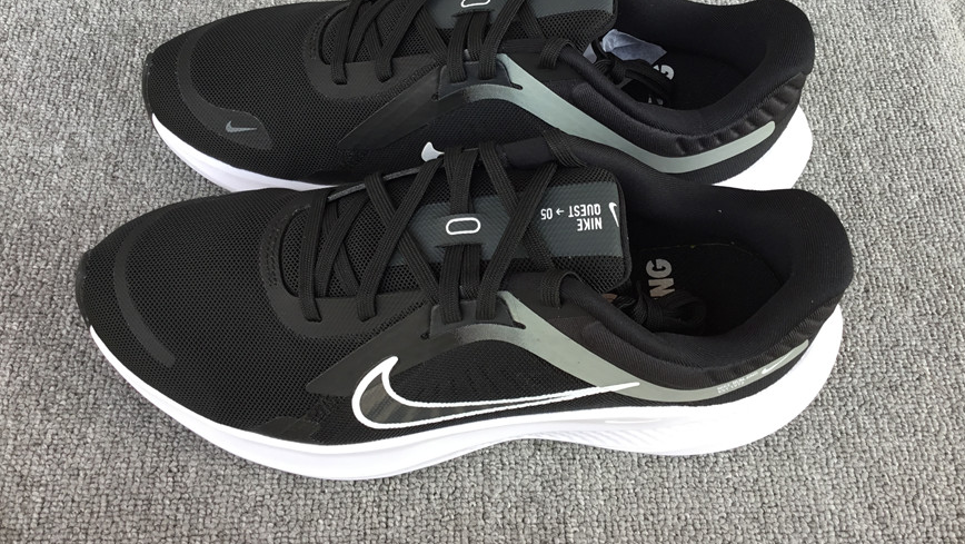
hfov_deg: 56.6
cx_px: 491
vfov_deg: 33.5
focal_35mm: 35
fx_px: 896
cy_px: 184
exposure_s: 1/100
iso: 25
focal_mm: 3.3
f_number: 2.4
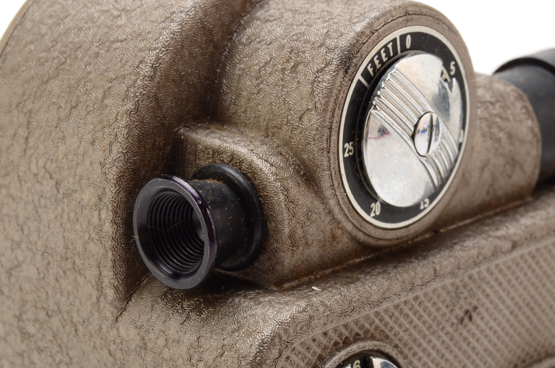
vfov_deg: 12.7
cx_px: 294
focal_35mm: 108
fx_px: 1656
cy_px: 159
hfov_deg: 19.0
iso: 100
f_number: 18
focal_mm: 55
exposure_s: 1/160
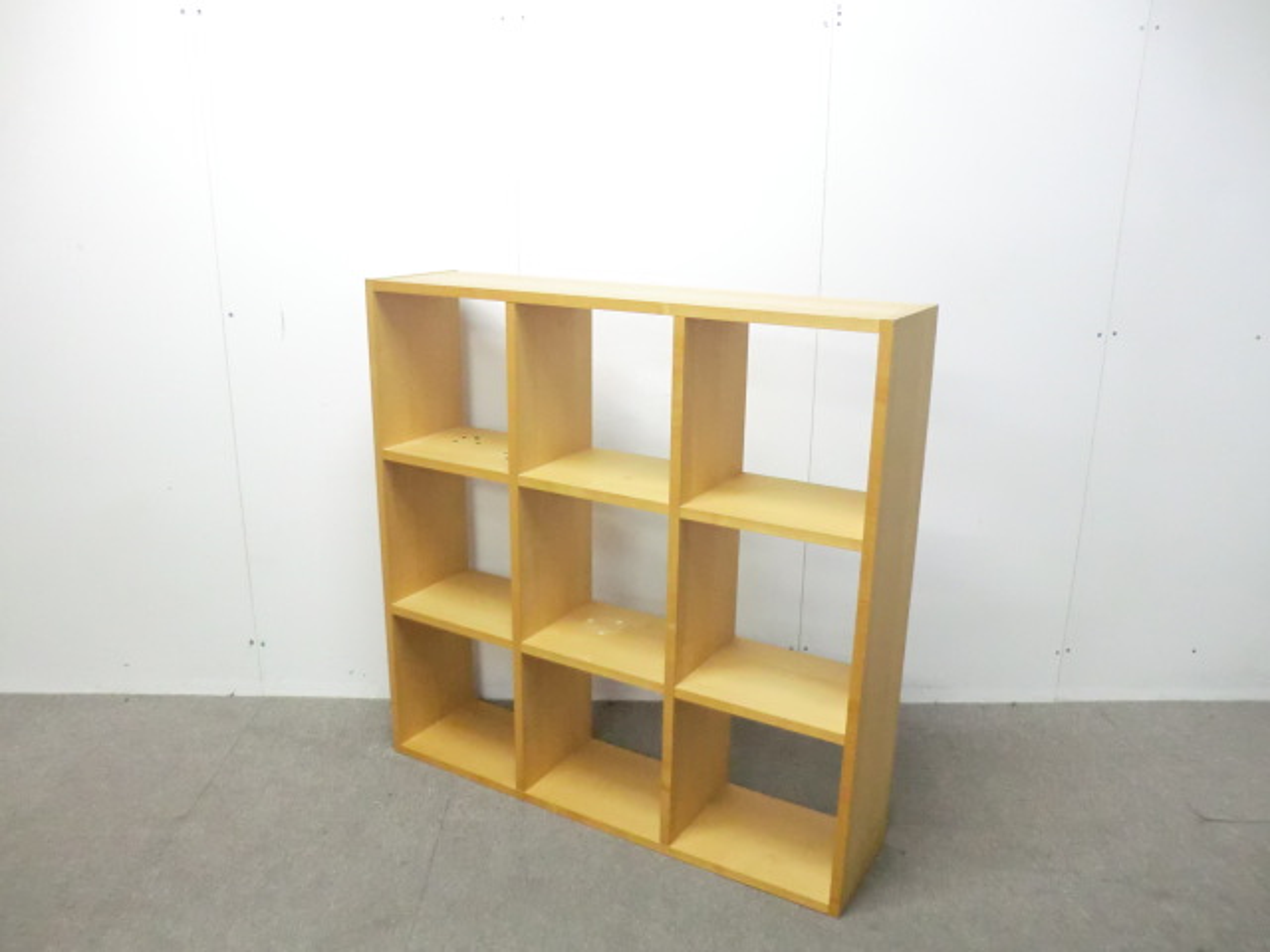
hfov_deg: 65.3
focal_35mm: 27
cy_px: 476
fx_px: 991
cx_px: 635
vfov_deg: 51.4
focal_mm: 4.9
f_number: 3.2
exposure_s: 1/50
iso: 800
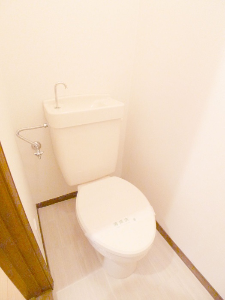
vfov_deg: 71.6
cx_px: 112
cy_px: 150
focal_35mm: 24
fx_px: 208
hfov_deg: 56.8
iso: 800
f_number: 2
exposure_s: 1/40
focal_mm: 5.1
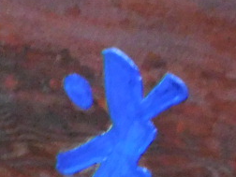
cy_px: -106
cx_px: 81
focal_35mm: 543
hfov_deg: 3.7
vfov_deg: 2.7
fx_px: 3702
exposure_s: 1/10
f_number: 4.8
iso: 800
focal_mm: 17
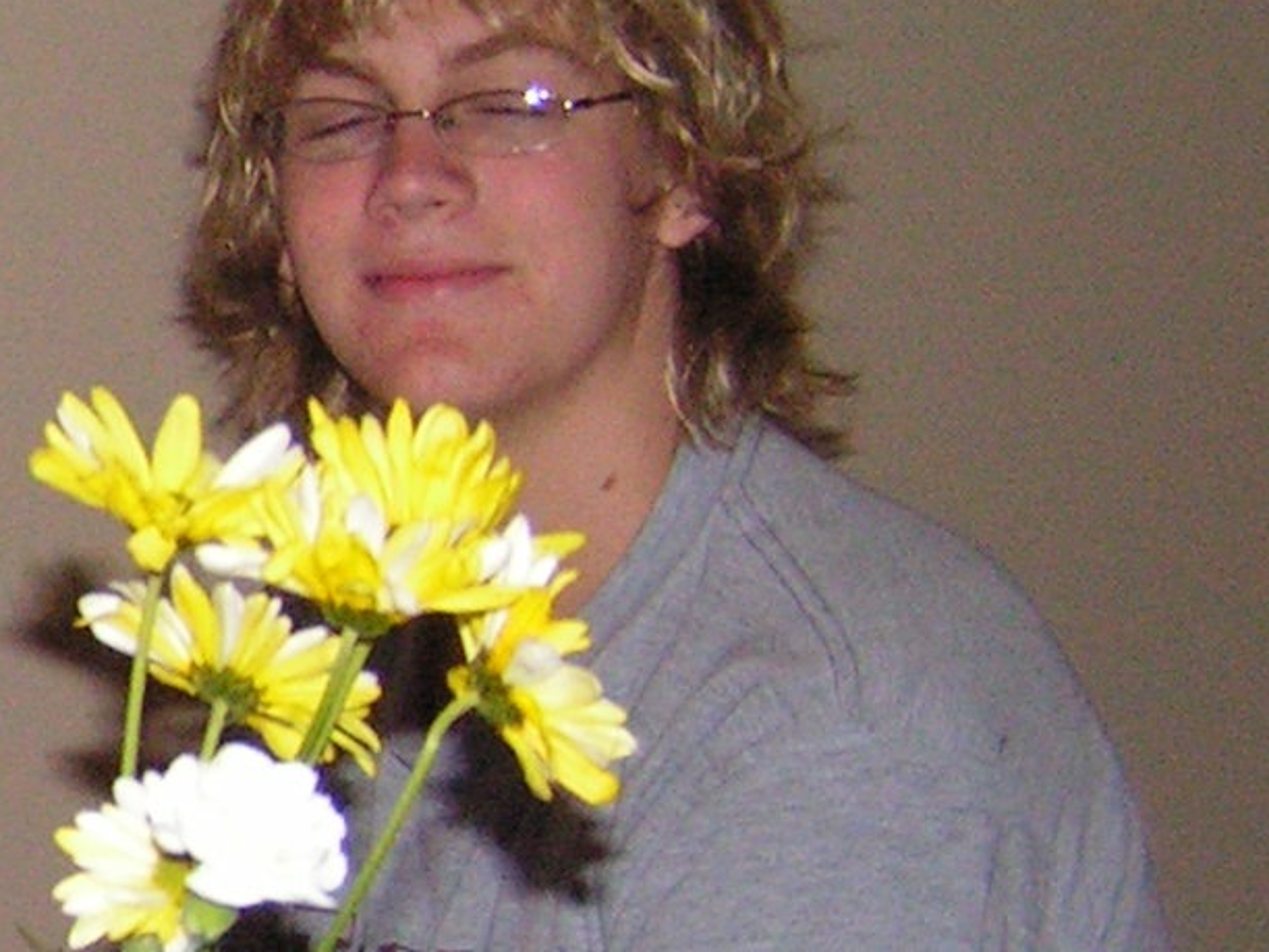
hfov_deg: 12.7
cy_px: 628
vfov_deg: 10.5
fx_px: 5169
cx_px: -1049
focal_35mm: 141
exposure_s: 1/40
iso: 200
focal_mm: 6.3
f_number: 2.8
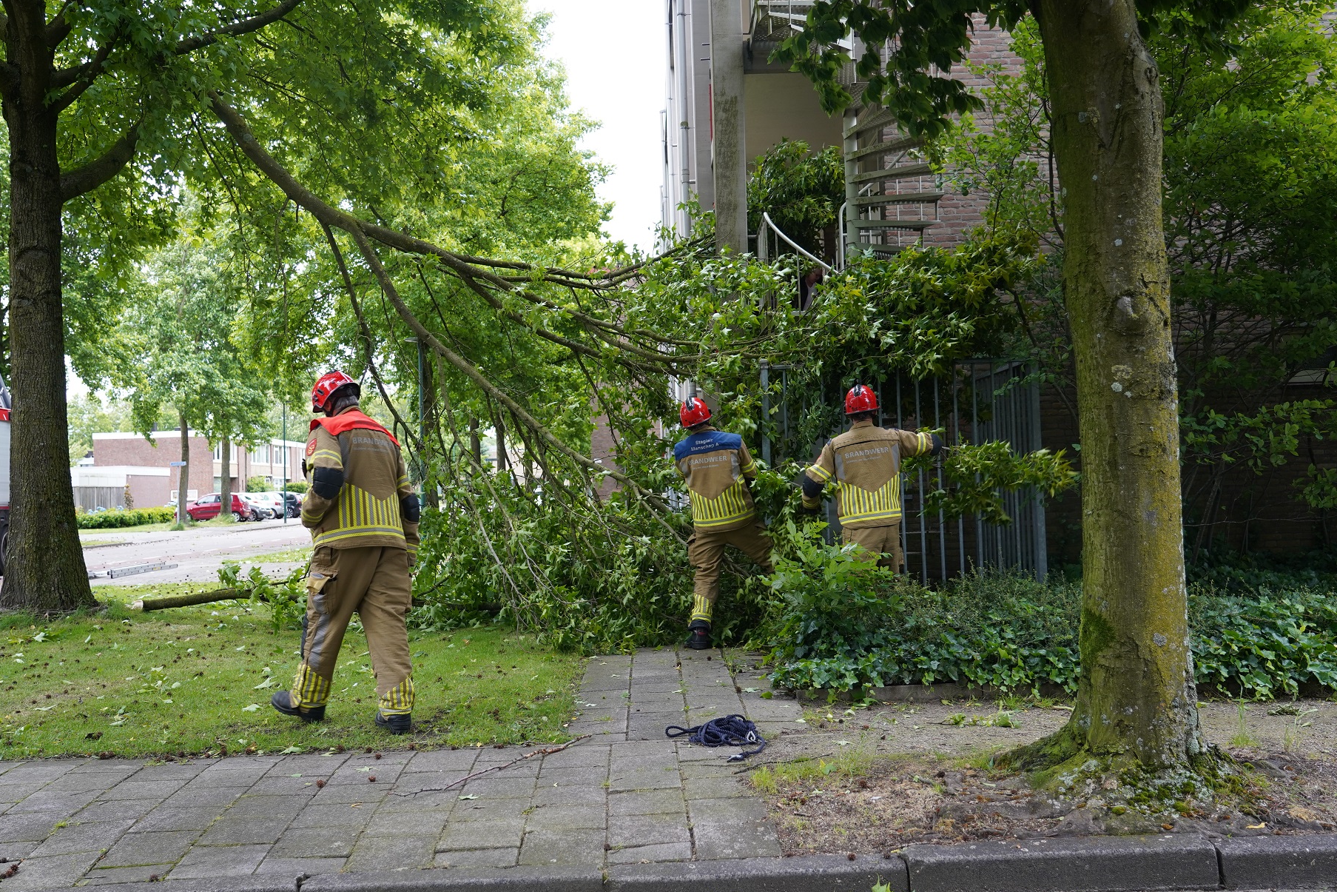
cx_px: 636
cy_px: 437
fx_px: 1263
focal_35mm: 34
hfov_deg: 55.8
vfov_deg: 38.9
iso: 400
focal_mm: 32
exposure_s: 1/160
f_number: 4
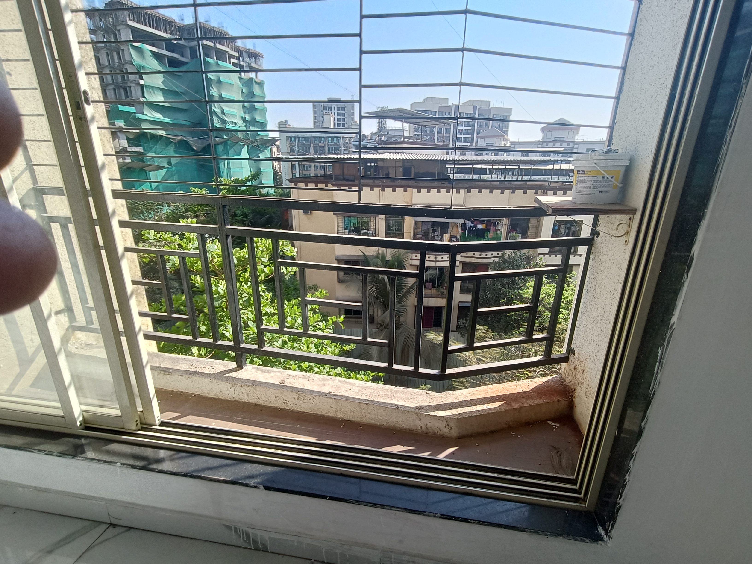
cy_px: 282
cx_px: 376
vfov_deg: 78.1
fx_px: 348
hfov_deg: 94.5
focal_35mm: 16
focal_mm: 1.68
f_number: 2.2
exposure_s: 1/341
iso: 103
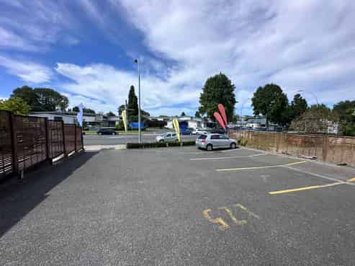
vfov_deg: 85.6
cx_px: 178
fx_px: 143
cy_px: 133
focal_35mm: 14
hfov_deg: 102.1
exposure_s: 1/2817
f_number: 2.2
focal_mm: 2.22
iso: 50
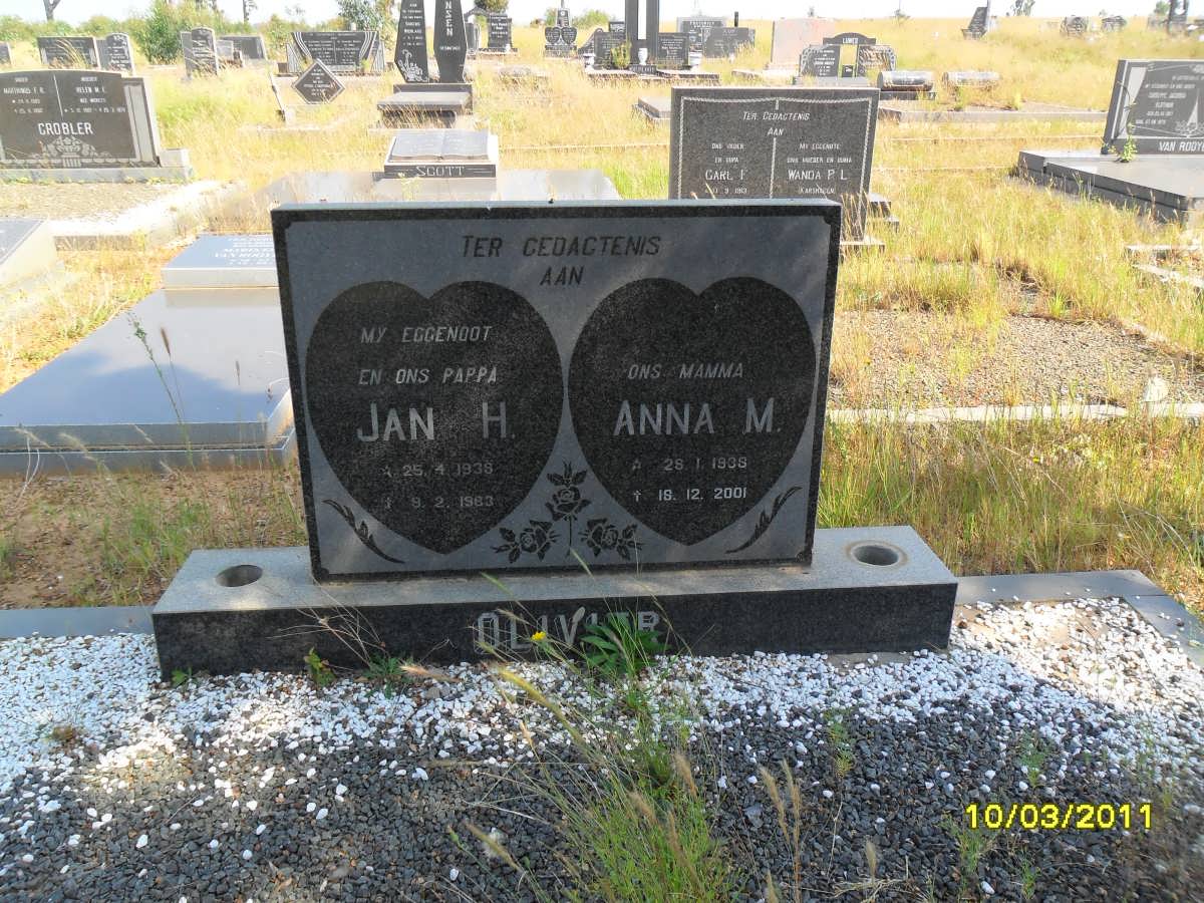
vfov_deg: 51.4
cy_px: 452
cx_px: 602
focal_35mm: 27
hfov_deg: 65.3
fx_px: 939
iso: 100
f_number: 3.5
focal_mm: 4.9
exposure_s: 1/350
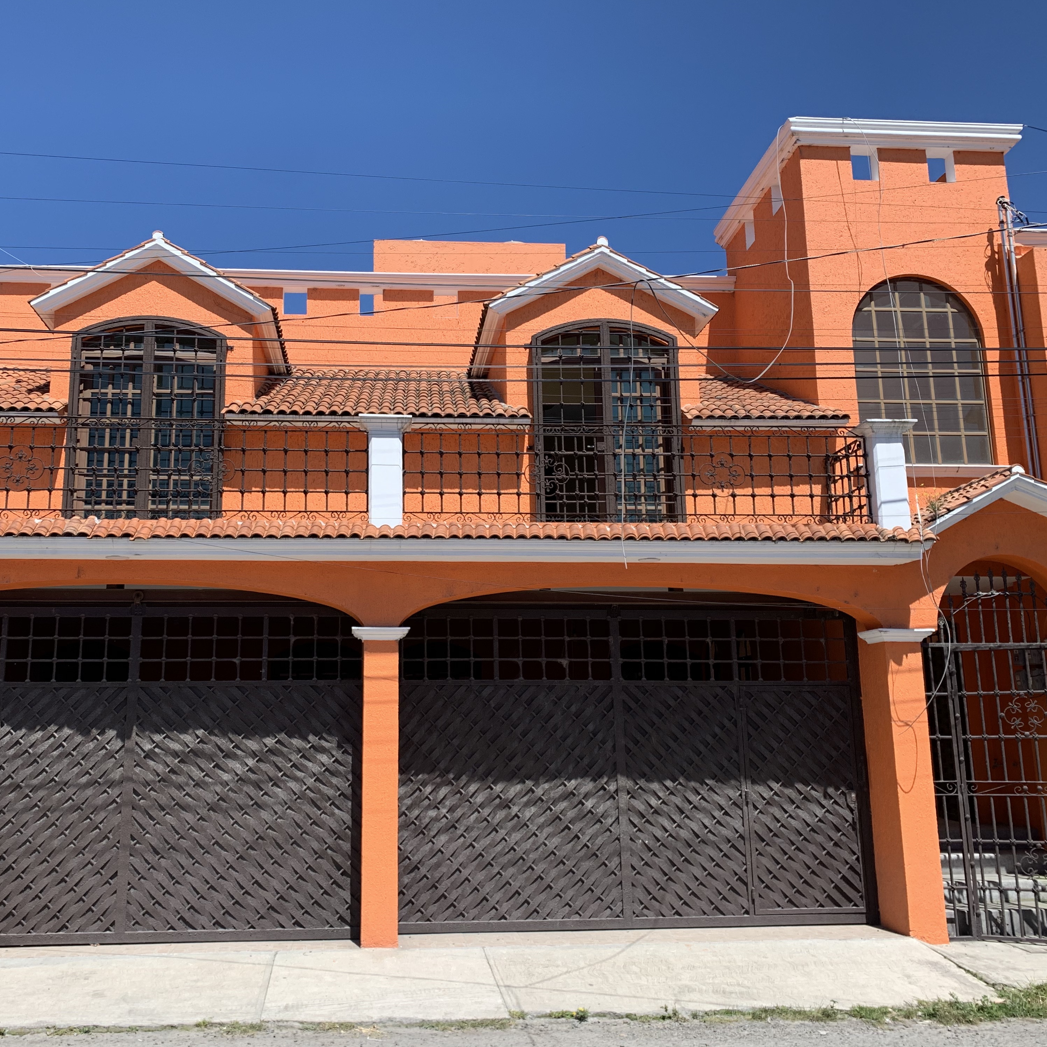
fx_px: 1061
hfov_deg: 52.3
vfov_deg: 52.5
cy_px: 520
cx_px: 448
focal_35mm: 31
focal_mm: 4.25
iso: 25
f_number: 1.8
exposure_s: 1/1585
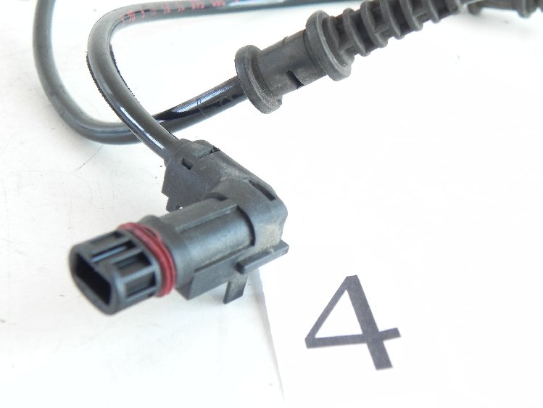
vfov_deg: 28.0
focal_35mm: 52
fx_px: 816
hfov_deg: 36.8
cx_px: 272
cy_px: 204
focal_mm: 9.2
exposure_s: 1/30
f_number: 3.5
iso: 232
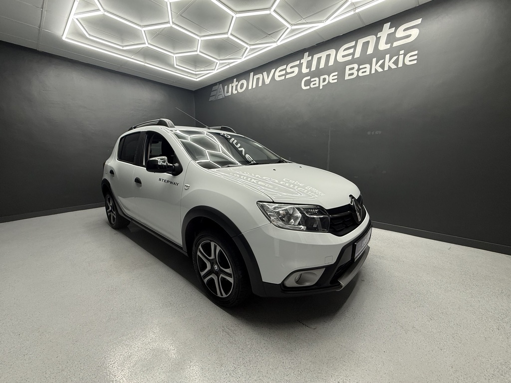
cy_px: 192
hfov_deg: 102.1
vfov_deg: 85.7
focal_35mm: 14
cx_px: 256
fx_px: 207
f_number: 2.2
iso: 125
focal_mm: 2.22
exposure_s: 1/100
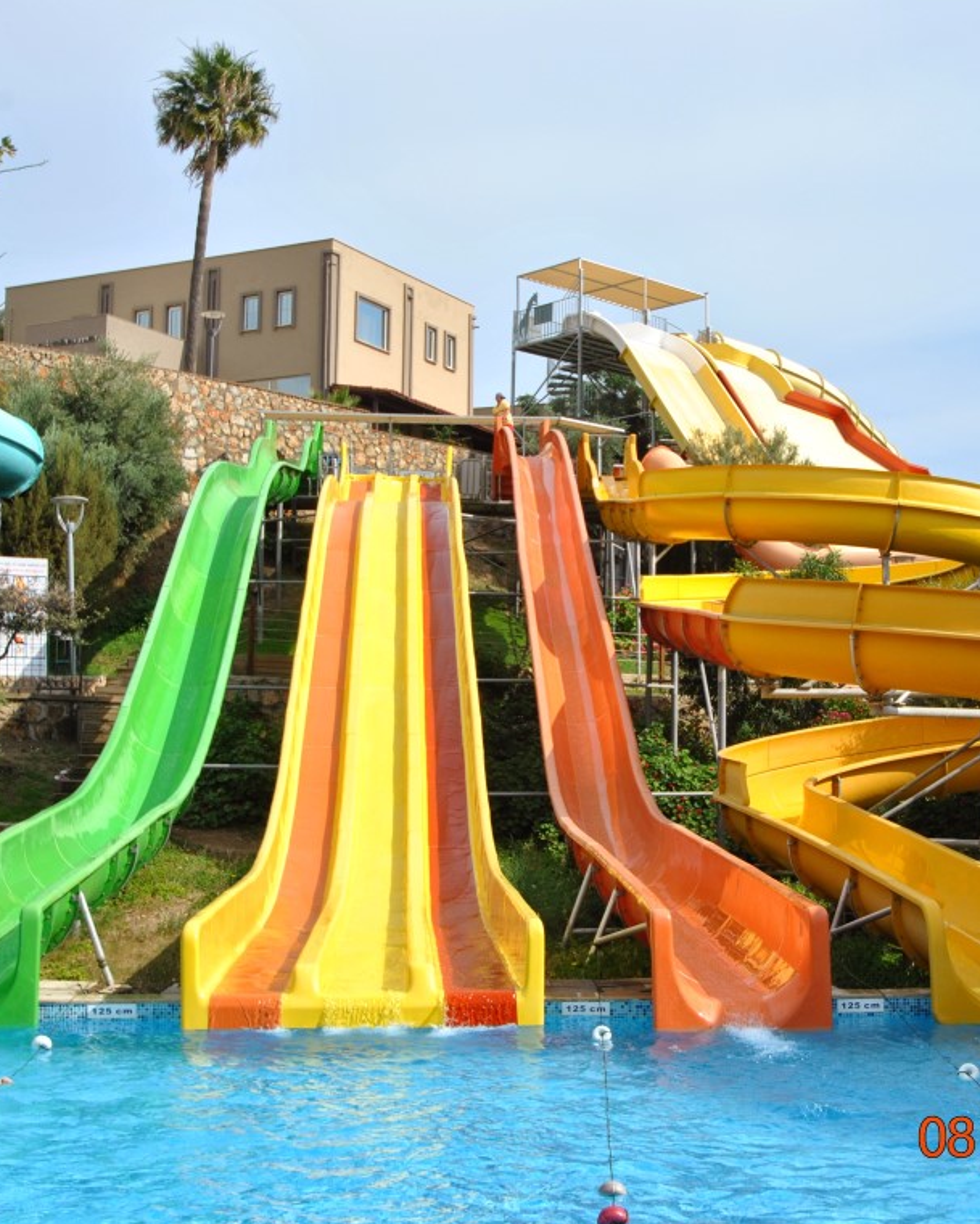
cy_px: 613
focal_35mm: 51
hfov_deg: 29.5
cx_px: 628
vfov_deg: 36.7
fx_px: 1849
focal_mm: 24
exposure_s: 1/250
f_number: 8
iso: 100
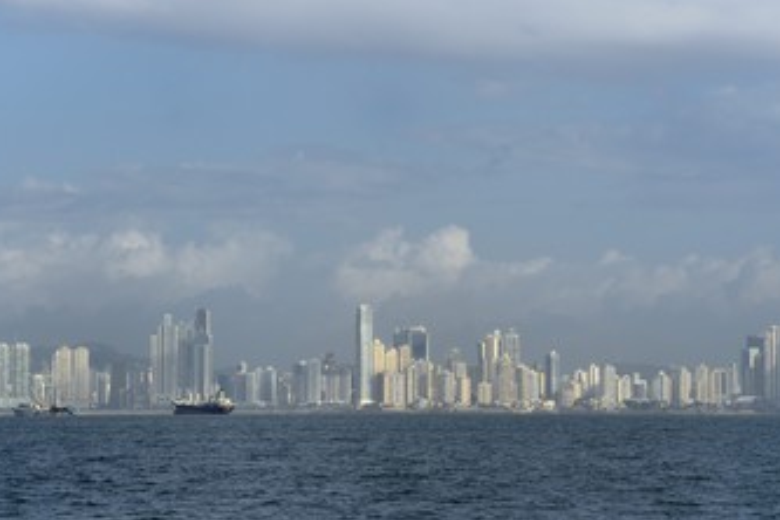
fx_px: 3553
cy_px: 288
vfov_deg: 8.4
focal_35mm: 164
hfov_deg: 12.5
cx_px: 443
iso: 200
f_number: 8
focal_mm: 130
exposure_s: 1/640
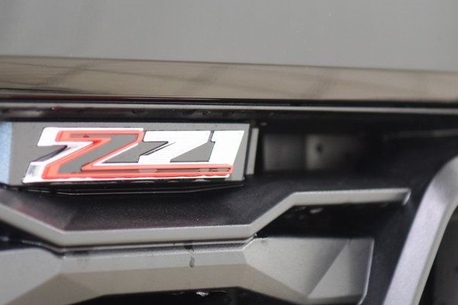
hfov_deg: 11.7
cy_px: 131
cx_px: 157
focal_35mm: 176
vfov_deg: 7.8
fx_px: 2238
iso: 1600
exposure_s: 1/25
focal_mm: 70
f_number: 2.8
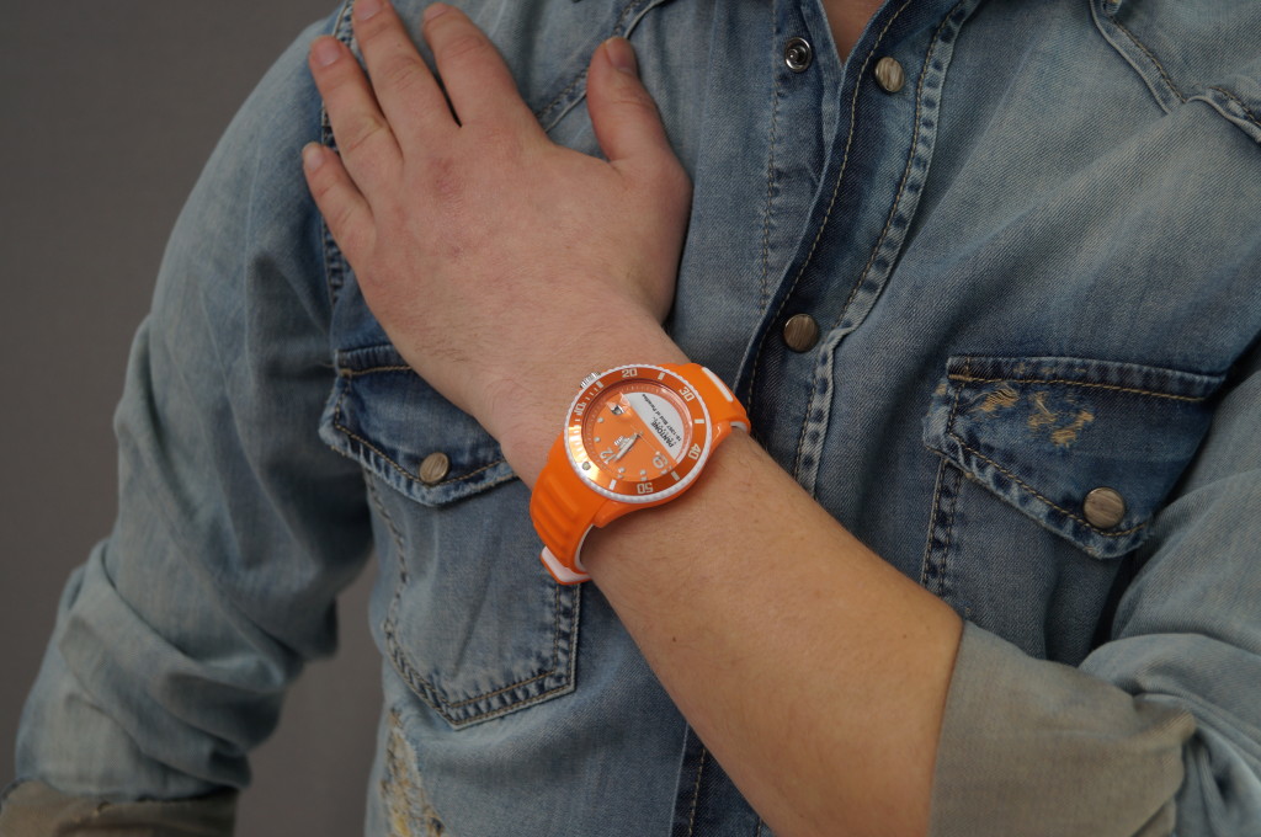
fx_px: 1837
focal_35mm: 52
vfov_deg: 25.7
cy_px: 418
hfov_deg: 37.9
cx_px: 630
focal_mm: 35
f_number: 5
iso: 100
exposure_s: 1/60
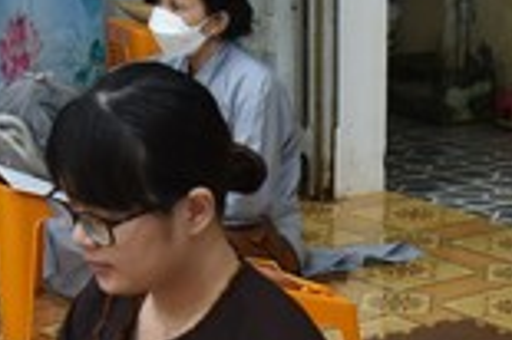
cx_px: 426
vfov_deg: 10.7
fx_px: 1790
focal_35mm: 126
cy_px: 380
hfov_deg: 16.1
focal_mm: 30
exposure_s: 1/80
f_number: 4
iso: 1250
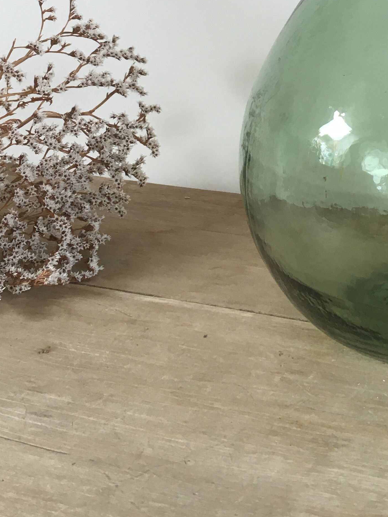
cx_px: 322
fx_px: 942
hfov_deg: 22.9
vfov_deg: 29.1
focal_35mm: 63
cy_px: 23
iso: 25
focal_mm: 4.15
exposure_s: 1/33
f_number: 2.2
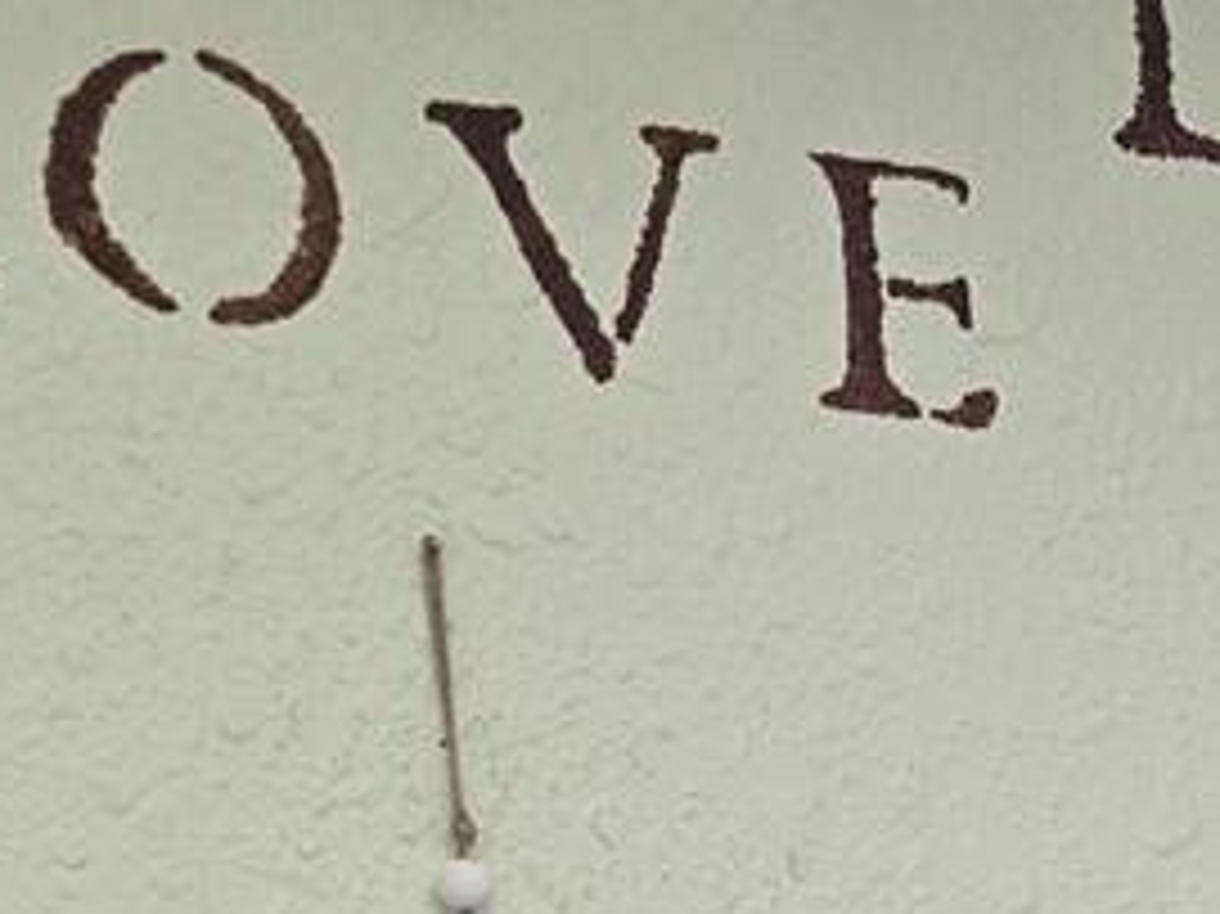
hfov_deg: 12.3
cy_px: 2197
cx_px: 2679
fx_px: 4791
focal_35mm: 136
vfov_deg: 9.6
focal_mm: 6.3
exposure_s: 1/120
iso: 160
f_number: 1.7
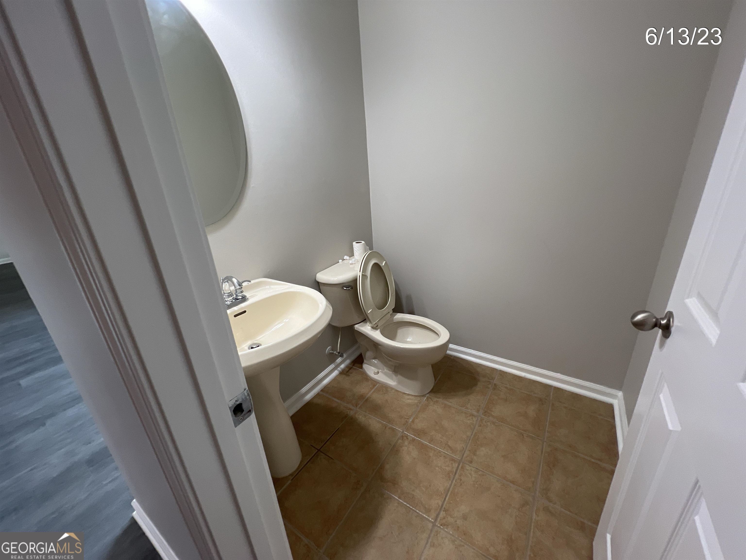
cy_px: 280
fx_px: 280
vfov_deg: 89.9
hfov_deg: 106.2
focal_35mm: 13
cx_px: 373
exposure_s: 1/30
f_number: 1.8
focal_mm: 1.57
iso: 80
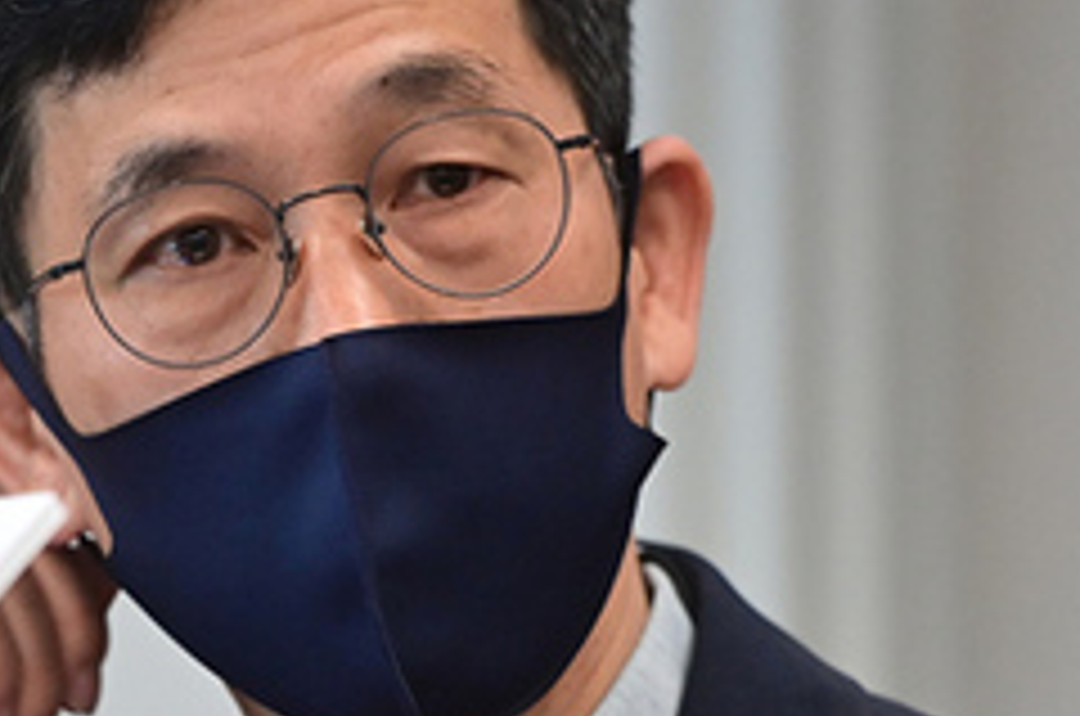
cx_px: 248
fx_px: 15958
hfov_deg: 3.9
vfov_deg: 2.6
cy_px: 576
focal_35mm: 533
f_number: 2.8
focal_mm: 200
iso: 2500
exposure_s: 1/125
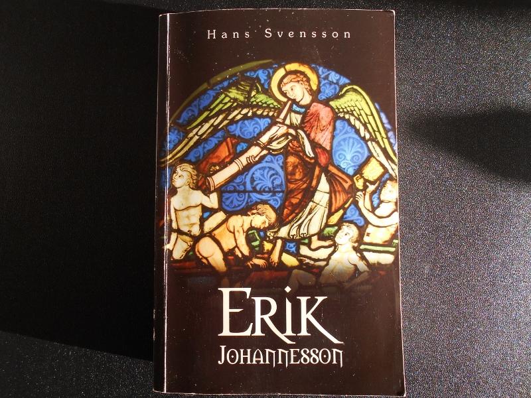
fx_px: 399
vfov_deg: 53.1
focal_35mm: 26
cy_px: 199
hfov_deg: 67.3
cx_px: 266
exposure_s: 1/40
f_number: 3.2
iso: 80
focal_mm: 4.6
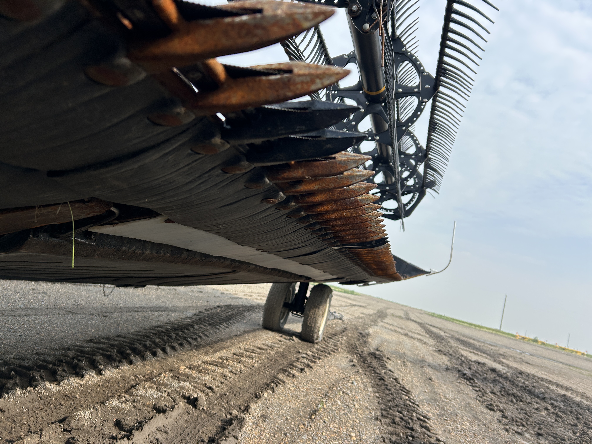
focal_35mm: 26
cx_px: 296
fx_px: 445
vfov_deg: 53.1
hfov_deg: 67.3
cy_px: 222
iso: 50
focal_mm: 5.7
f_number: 1.5
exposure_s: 1/2632
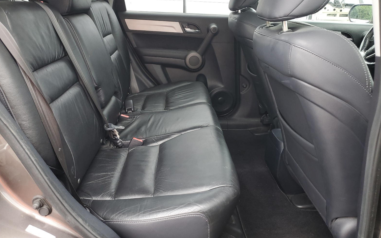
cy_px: 115
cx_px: 191
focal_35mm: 28
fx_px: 291
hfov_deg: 66.5
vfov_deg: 44.5
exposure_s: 1/60.2
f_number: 1.5
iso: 57
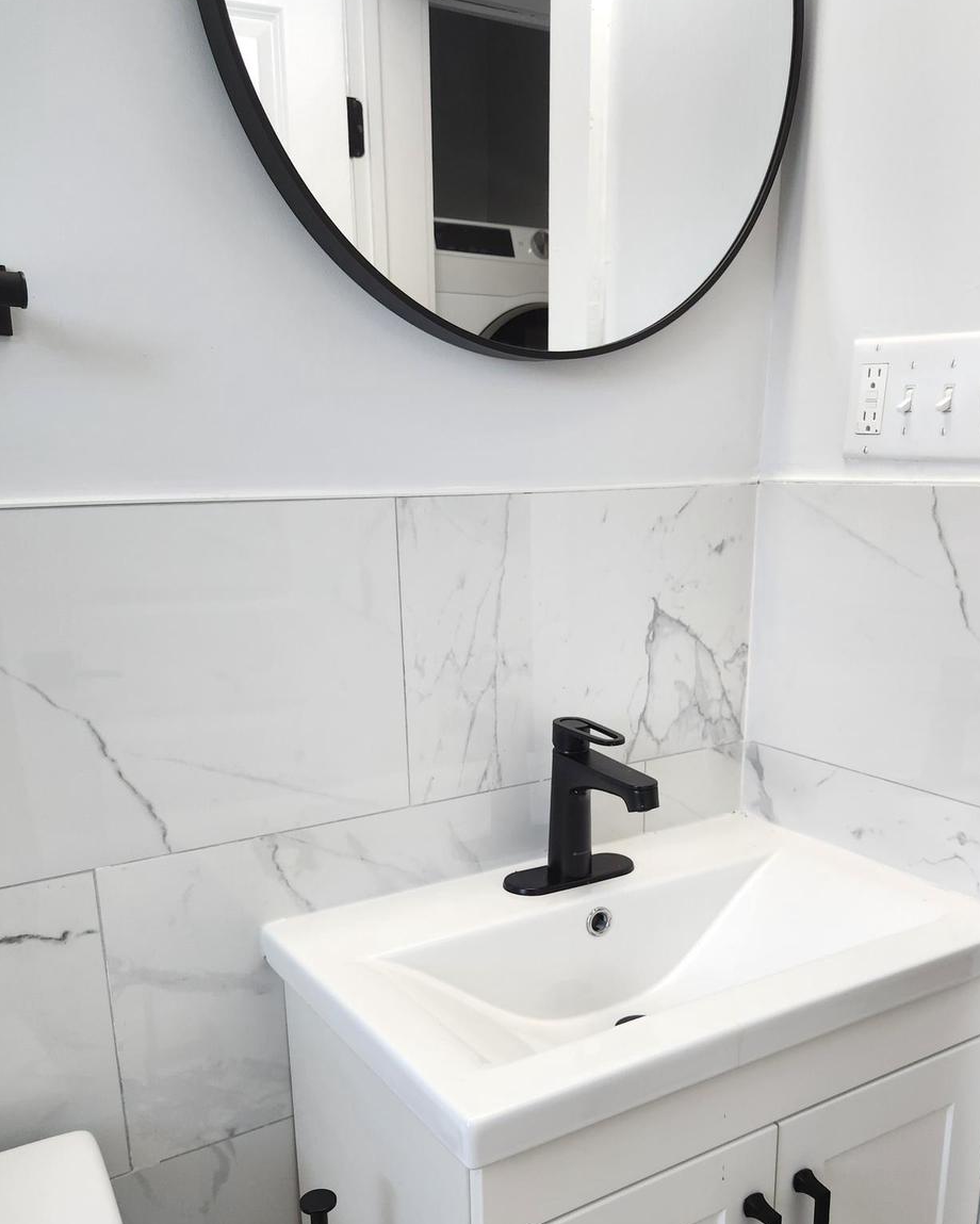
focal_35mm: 30
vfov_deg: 58.0
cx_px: 543
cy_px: 770
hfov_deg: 48.4
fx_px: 1087
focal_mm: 5.4
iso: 160
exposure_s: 1/180
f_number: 1.8
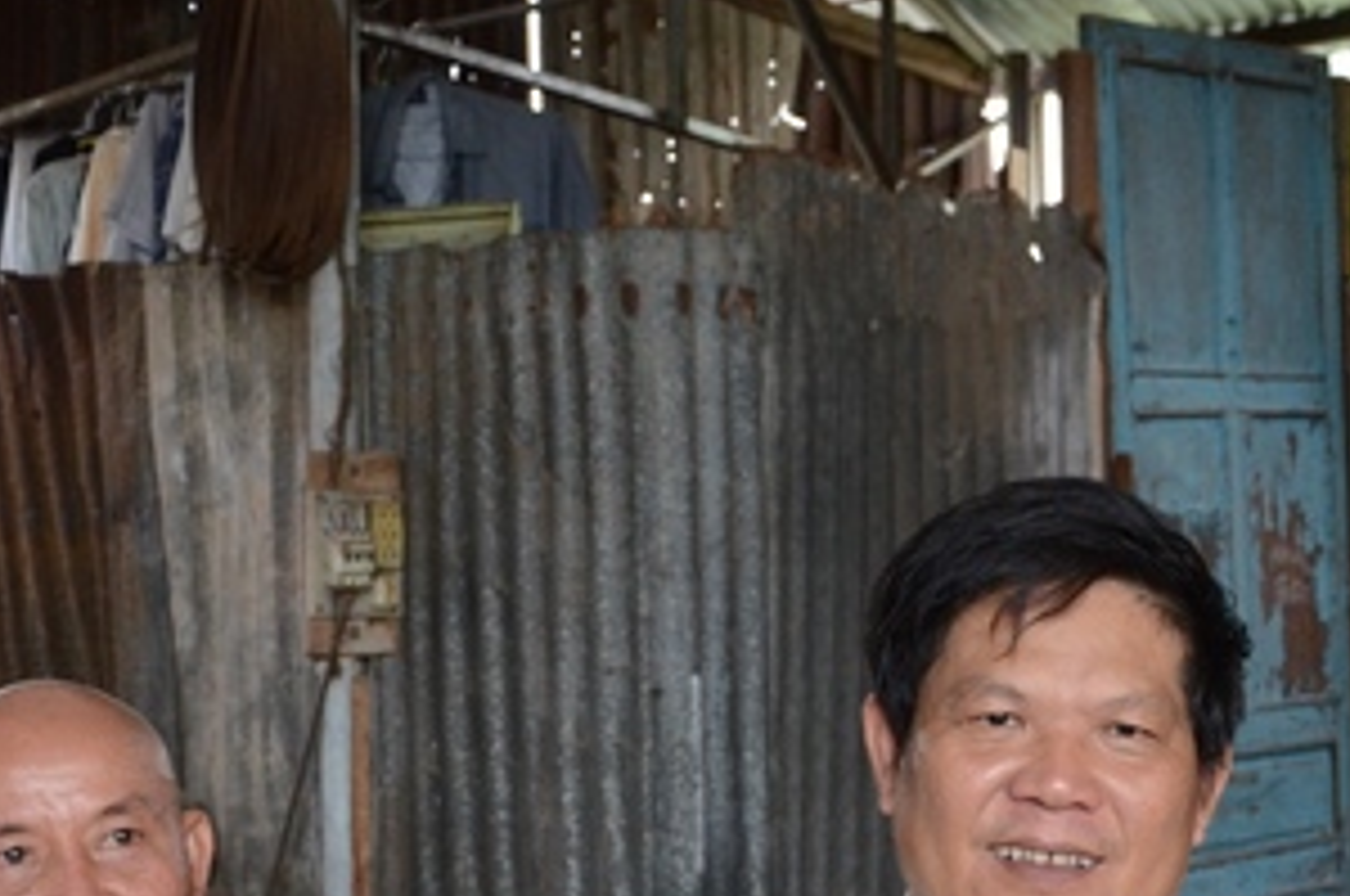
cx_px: 1210
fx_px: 3407
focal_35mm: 91
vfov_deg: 14.8
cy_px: 768
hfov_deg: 21.9
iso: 1600
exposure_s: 1/100
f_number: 5
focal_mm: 28
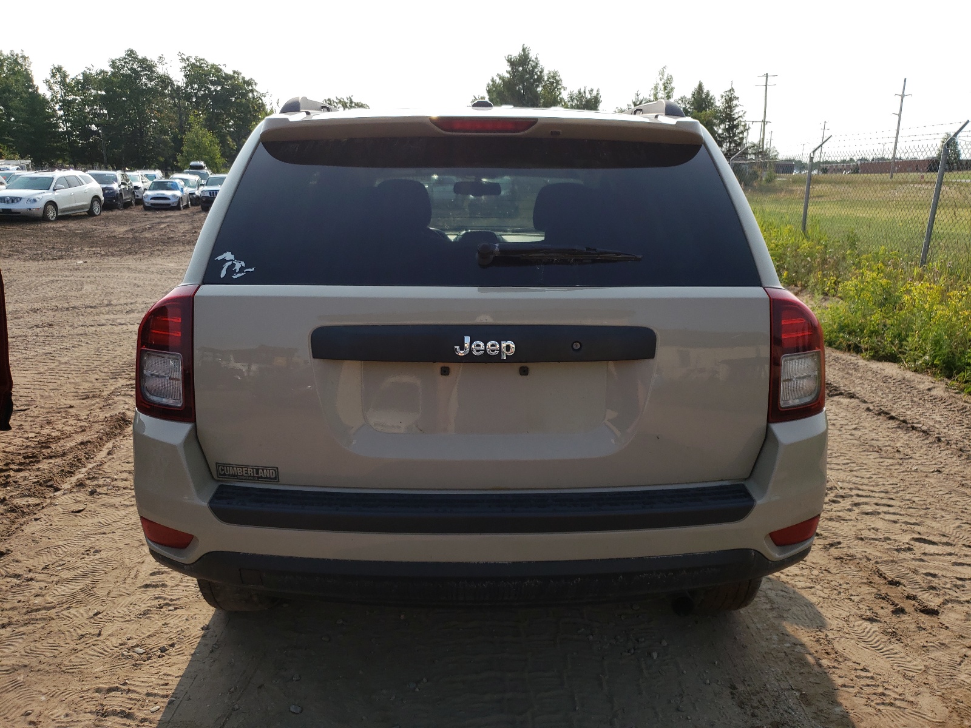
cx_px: 486
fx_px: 729
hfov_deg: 67.3
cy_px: 364
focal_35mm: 26
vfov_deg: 53.1
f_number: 1.5
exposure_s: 1/2000
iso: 50
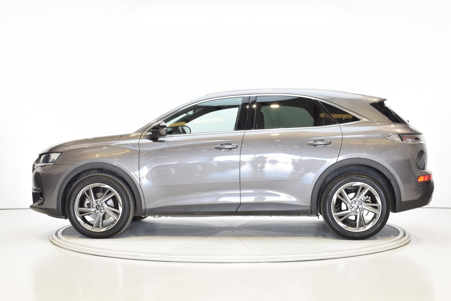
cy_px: 150
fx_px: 658
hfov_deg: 37.9
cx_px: 226
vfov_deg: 25.8
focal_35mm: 52
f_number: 11
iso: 100
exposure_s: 1/2
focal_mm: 35
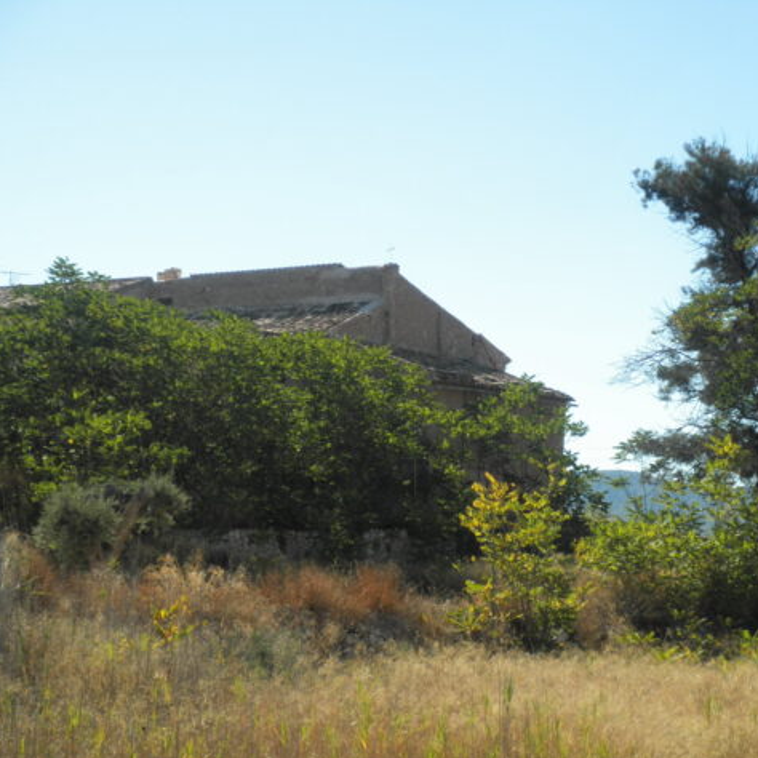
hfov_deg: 19.9
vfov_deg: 19.9
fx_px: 2155
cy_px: 381
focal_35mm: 87
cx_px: 433
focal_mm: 12.9
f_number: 4
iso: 64
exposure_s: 1/500
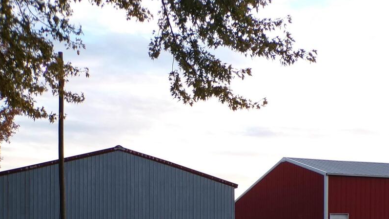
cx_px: 267
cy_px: 253
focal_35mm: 63
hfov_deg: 33.0
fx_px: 650
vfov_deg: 18.3
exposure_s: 1/75
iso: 100
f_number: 3.2
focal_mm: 5.8
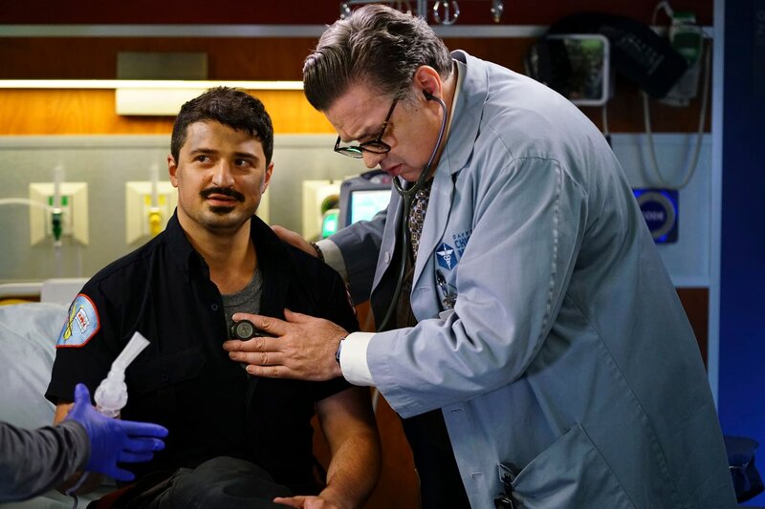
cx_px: 382
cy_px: 254
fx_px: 2124
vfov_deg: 13.7
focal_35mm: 100
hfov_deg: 20.4
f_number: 3.2
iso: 4000
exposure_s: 1/125
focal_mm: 100
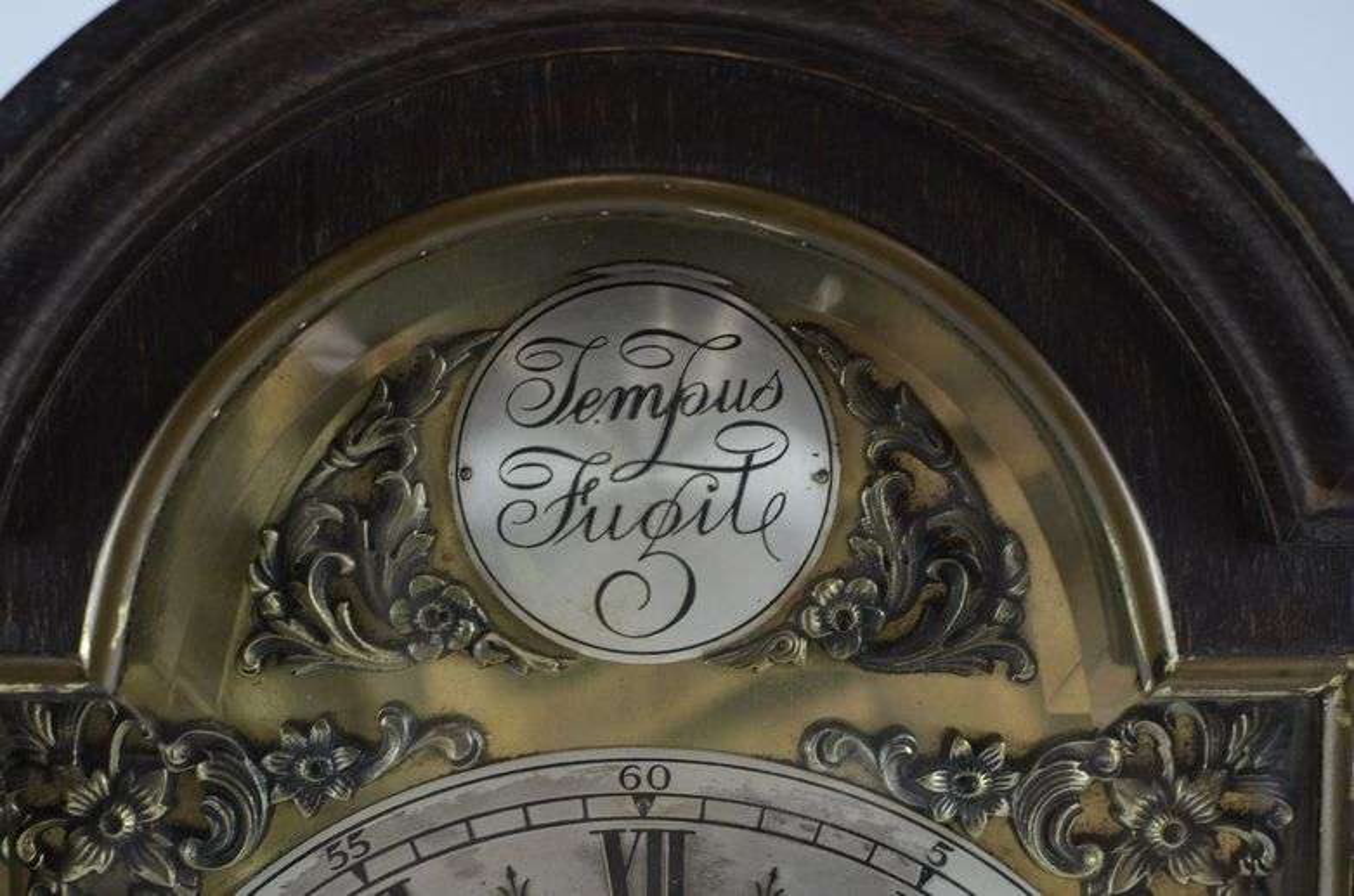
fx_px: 1970
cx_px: 677
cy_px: 448
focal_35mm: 52
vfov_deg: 25.6
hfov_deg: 37.9
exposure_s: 1/125
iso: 800
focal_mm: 35
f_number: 4.5
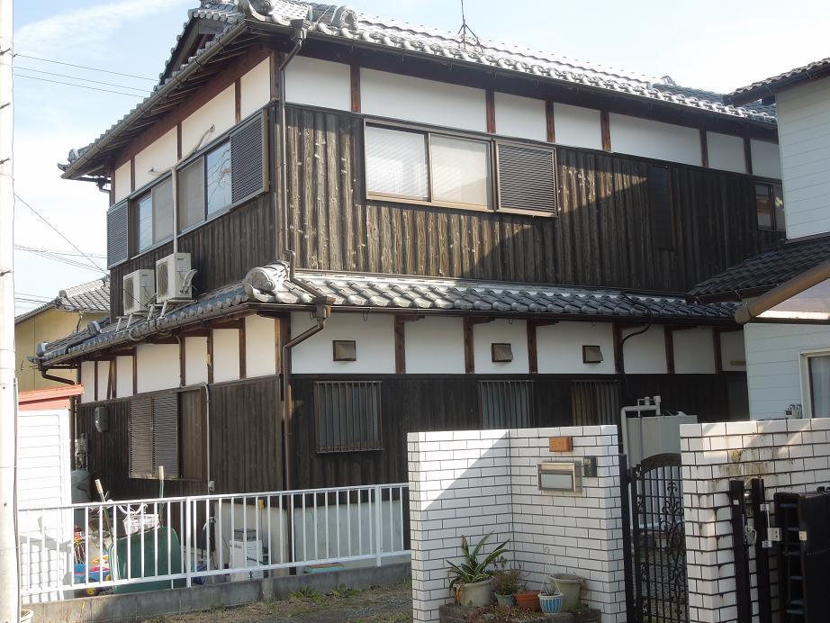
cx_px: 415
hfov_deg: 43.8
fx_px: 1031
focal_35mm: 43
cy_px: 312
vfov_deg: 33.6
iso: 100
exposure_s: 1/200
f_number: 3.9
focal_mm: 7.8
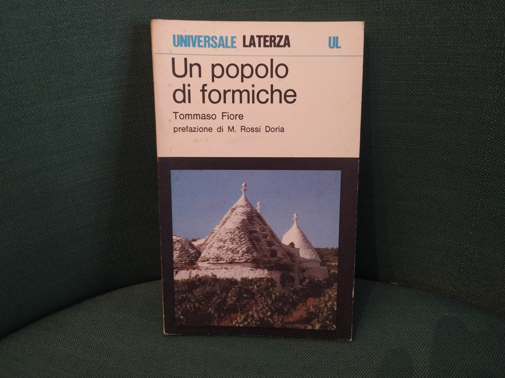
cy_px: 189
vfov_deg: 56.8
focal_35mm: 24
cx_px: 252
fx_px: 350
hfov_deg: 71.6
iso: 400
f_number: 1.9
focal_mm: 3.94
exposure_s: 1/20
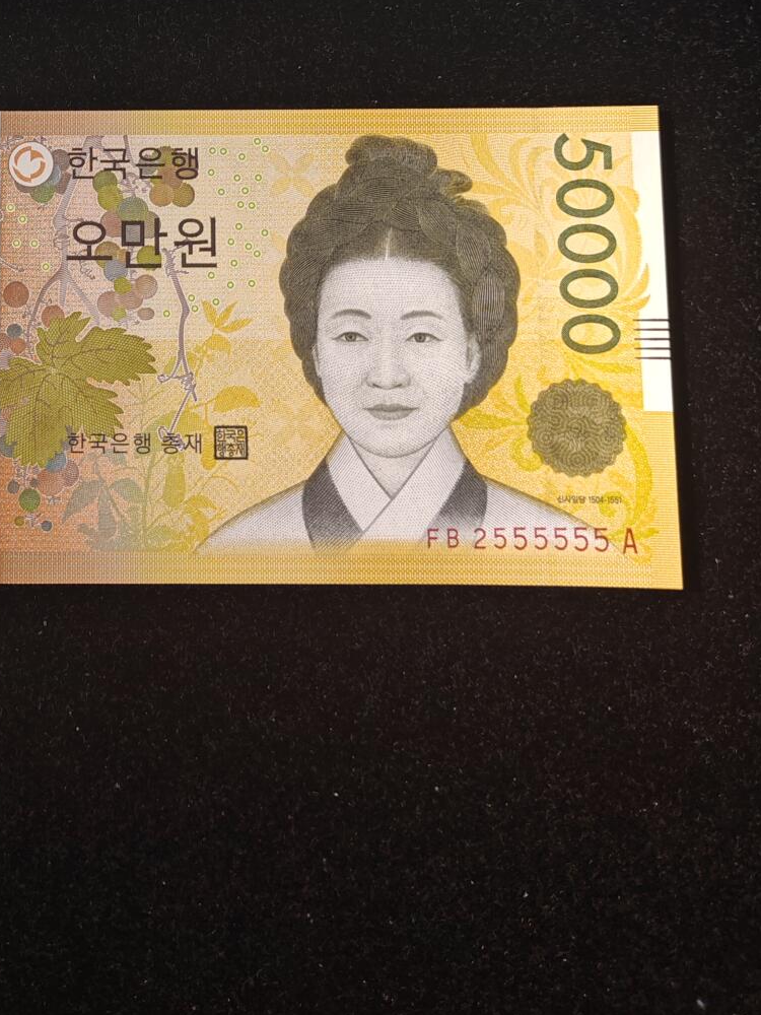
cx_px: 118
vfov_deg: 39.8
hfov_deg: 31.1
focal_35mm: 45
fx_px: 1319
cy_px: 153
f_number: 1.9
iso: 50
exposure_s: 1/150
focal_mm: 5.3
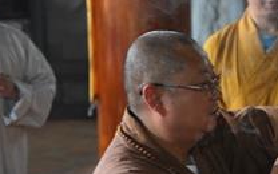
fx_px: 705
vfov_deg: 14.1
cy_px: 91
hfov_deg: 21.0
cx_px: 322
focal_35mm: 93
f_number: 3.2
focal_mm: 38
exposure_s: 1/40
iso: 800
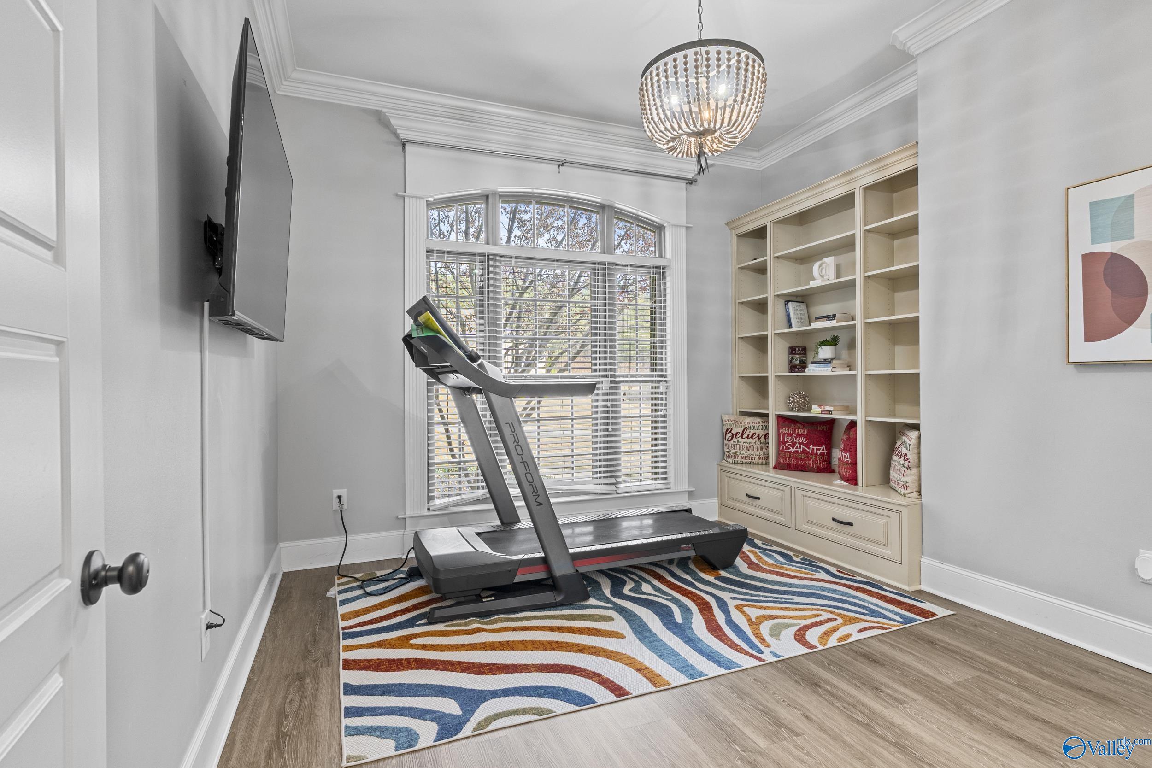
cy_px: 384
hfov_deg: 95.0
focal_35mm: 16
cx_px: 576
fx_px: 528
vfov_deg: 72.1
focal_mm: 11
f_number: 7.1
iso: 250
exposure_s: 1/1.25
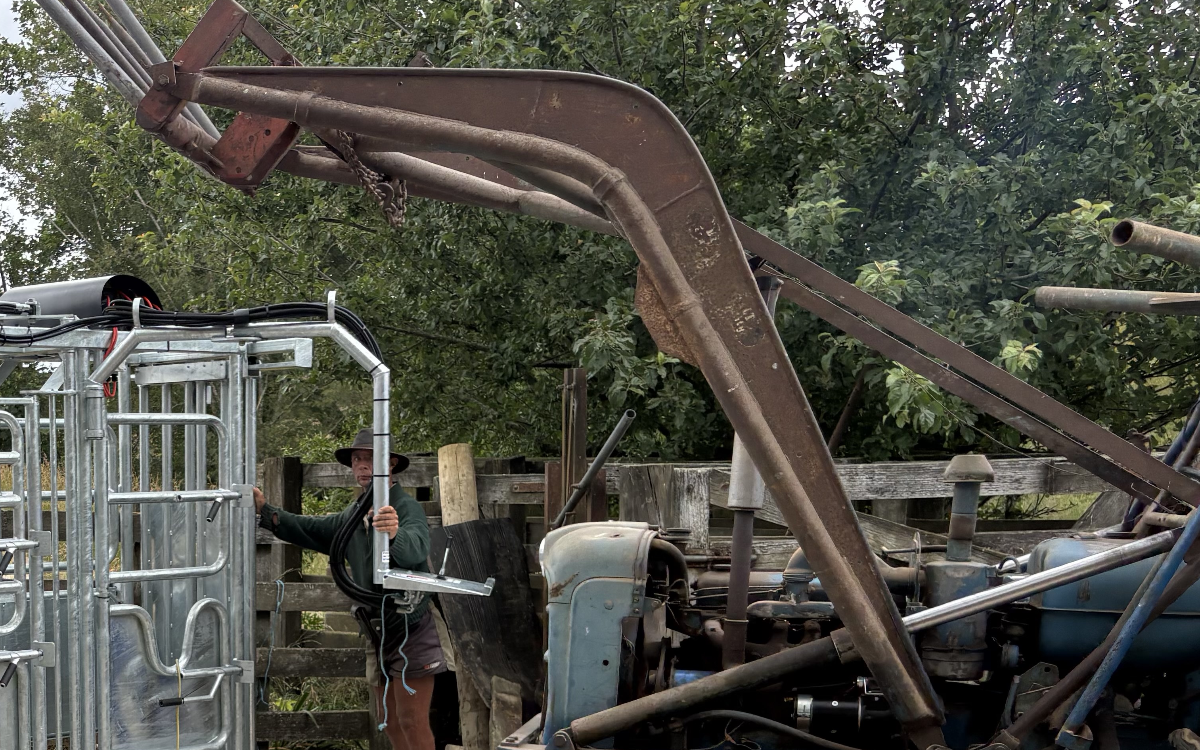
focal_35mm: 52
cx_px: 112
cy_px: 663
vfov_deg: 24.2
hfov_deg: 36.4
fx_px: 1701
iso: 50
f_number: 1.6
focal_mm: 5.96
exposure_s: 1/1135
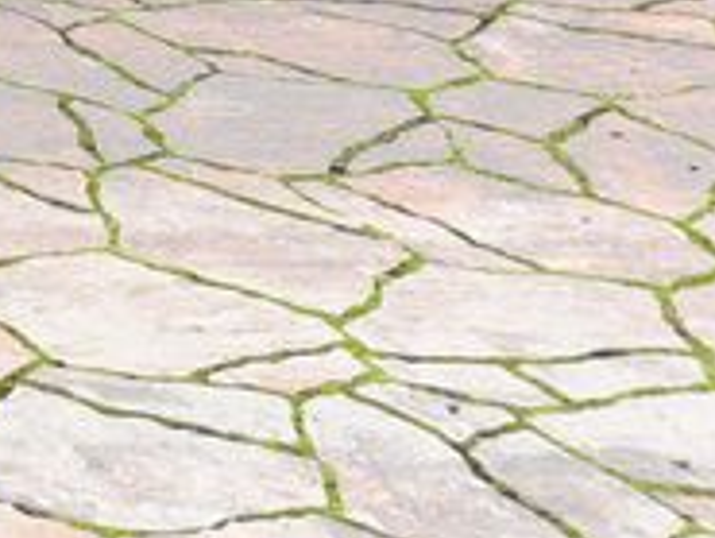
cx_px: -1163
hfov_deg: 9.8
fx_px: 3514
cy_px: -724
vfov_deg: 8.1
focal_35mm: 170
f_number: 6.3
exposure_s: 1/160
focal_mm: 32
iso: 500
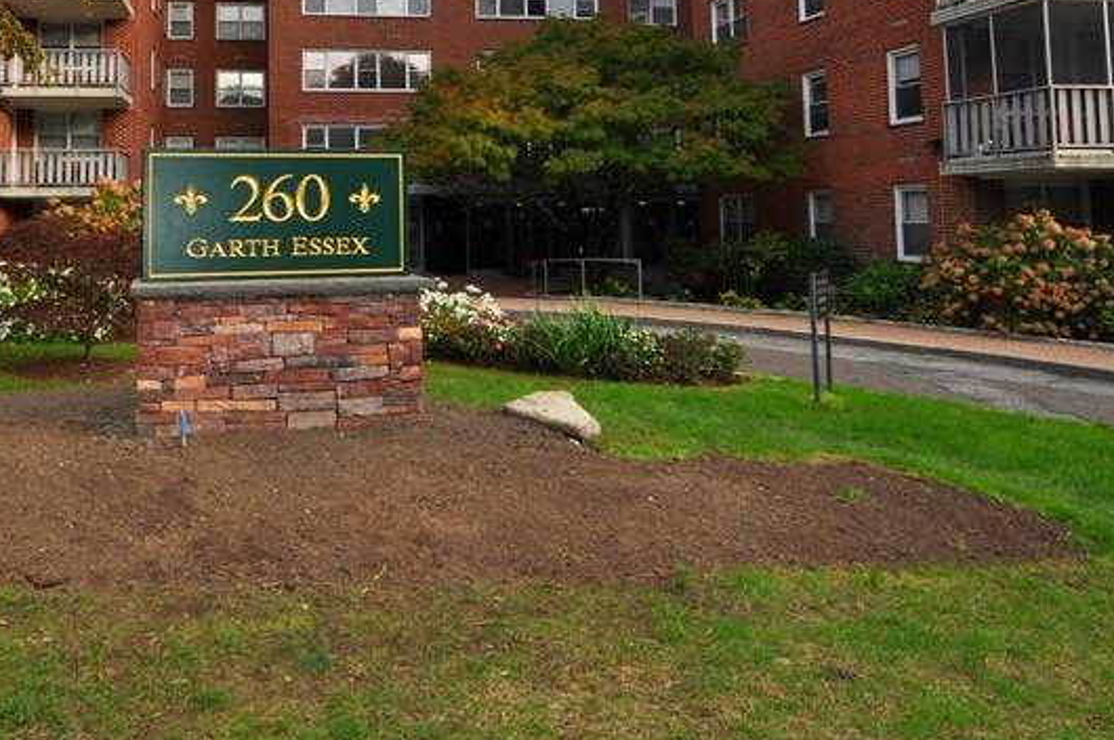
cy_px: 116
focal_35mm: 29
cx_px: 383
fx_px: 896
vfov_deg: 42.2
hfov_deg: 62.3
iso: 200
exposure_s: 1/200
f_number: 6.3
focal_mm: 10
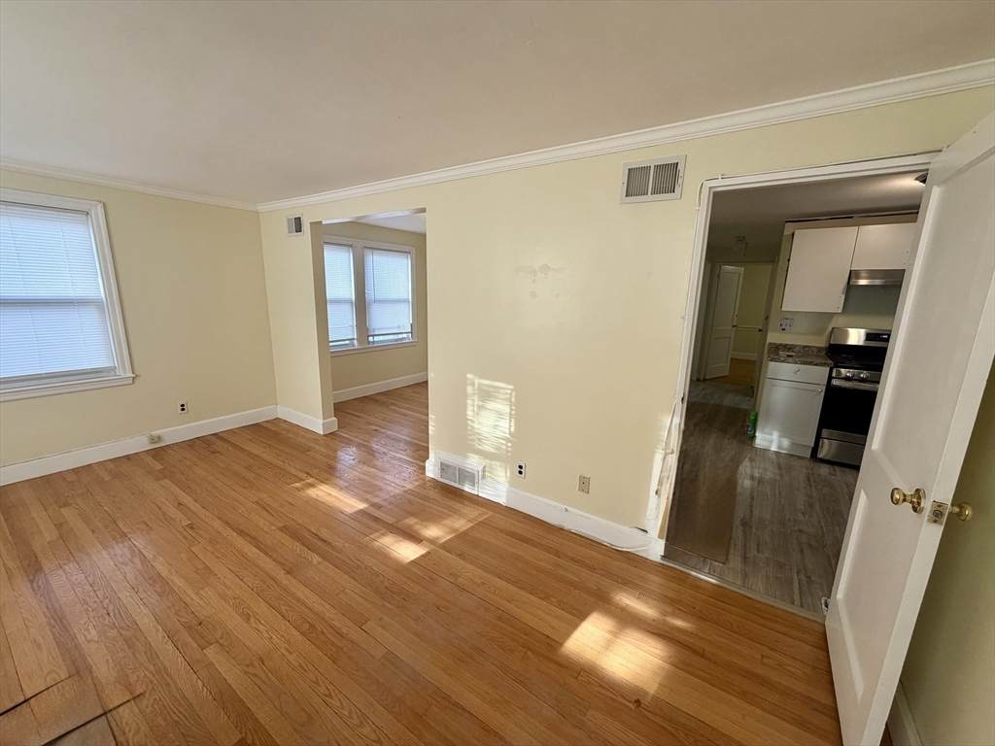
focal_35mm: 14
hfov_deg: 102.1
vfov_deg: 85.7
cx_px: 498
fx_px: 402
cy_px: 373
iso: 100
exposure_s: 1/121
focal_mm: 2.22
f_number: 2.2
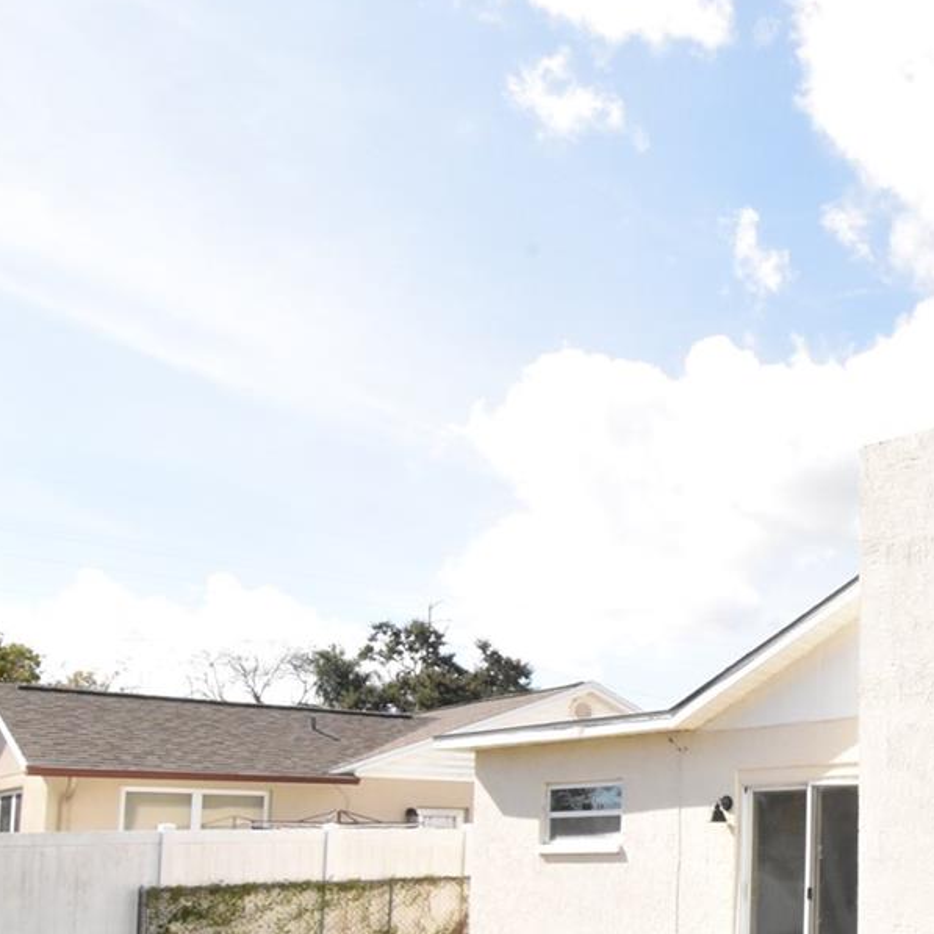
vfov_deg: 39.6
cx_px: 992
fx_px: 1252
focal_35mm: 41
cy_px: 719
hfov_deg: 35.7
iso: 1600
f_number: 25
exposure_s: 1/200
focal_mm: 12
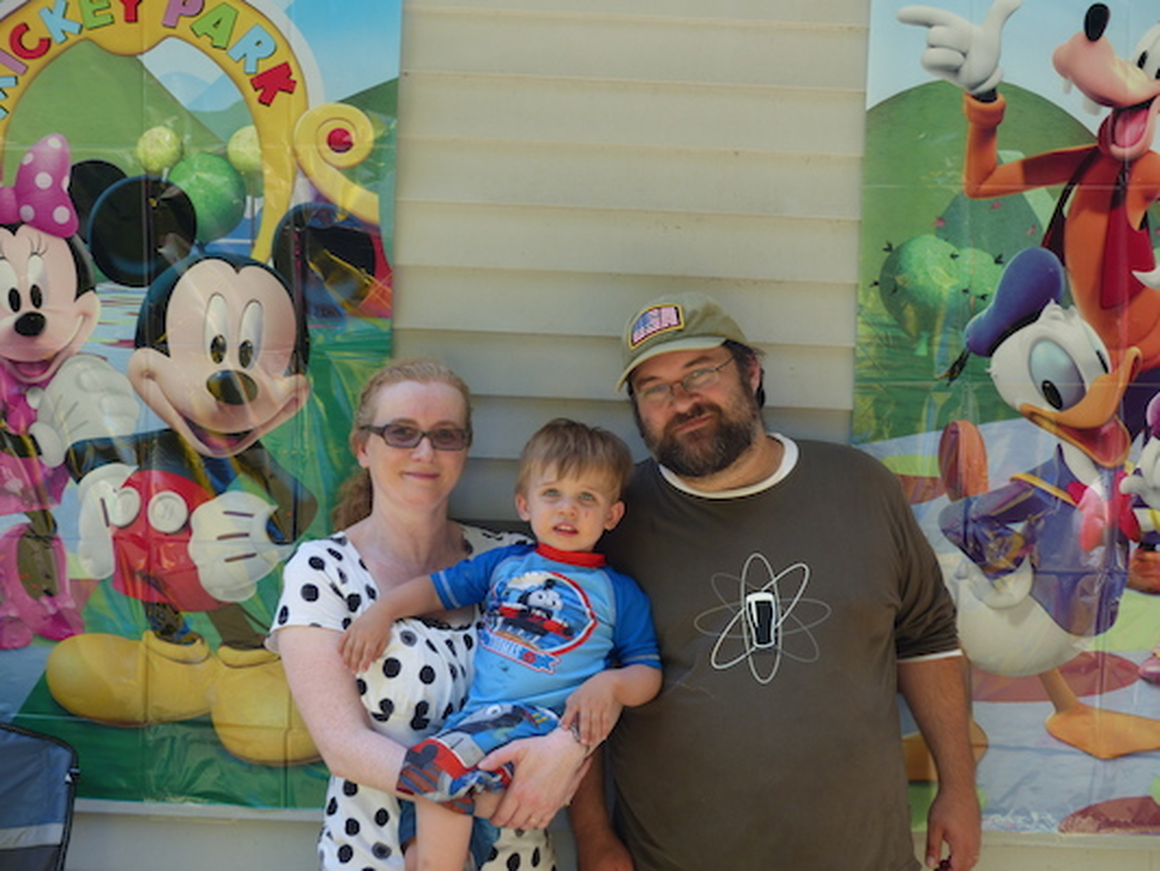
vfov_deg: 32.9
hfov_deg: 42.9
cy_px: 436
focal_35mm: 44
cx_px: 580
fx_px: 1475
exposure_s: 1/100
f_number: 2.8
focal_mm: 7.8
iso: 100
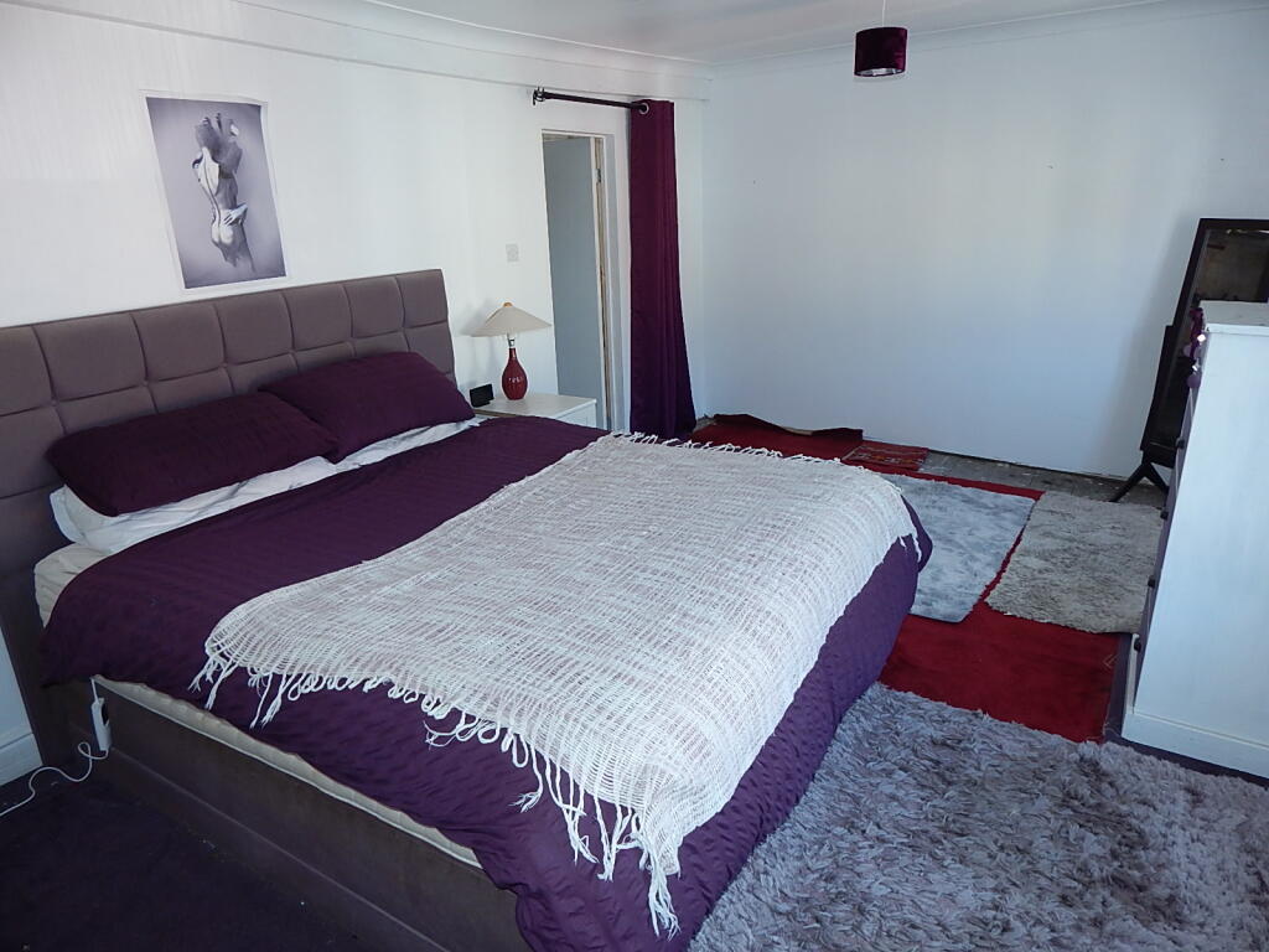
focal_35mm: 22
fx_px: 807
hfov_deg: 76.4
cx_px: 634
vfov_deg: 61.1
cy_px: 476
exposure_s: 1/30
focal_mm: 4
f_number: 3
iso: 125
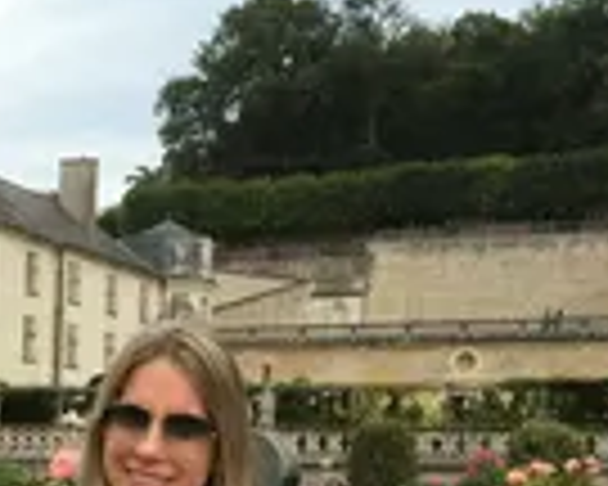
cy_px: 540
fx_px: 1512
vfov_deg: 17.6
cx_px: 27
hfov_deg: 22.0
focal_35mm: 84
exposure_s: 1/707
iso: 32
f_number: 2.2
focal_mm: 4.15
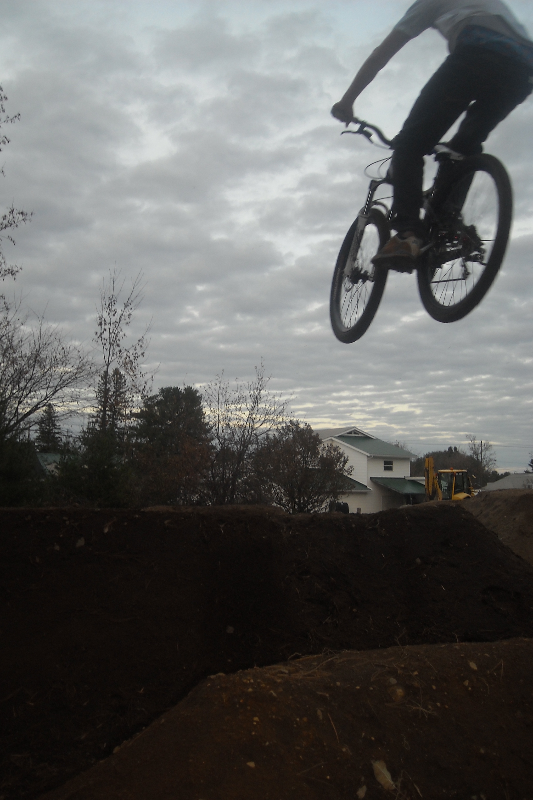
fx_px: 1022
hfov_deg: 29.2
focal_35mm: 46
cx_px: 245
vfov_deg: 42.7
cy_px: 401
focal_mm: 7.1
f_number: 3.1
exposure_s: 1/114
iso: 64
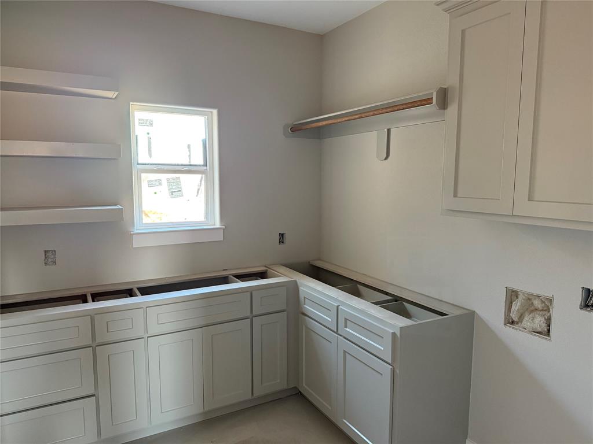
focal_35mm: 24
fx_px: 411
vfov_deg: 56.8
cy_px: 222
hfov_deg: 71.6
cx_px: 296
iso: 400
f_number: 1.78
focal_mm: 6.76
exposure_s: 1/60
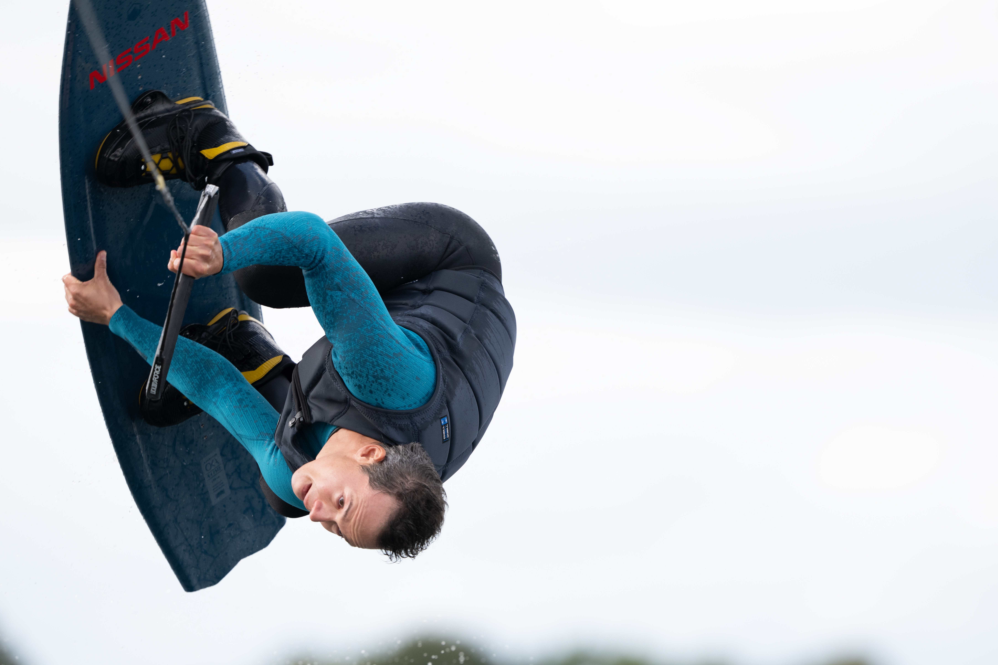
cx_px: 510
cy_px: 373
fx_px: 12669
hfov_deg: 4.5
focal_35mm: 457
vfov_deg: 3.0
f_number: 4.5
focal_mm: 400
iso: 500
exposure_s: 1/1600
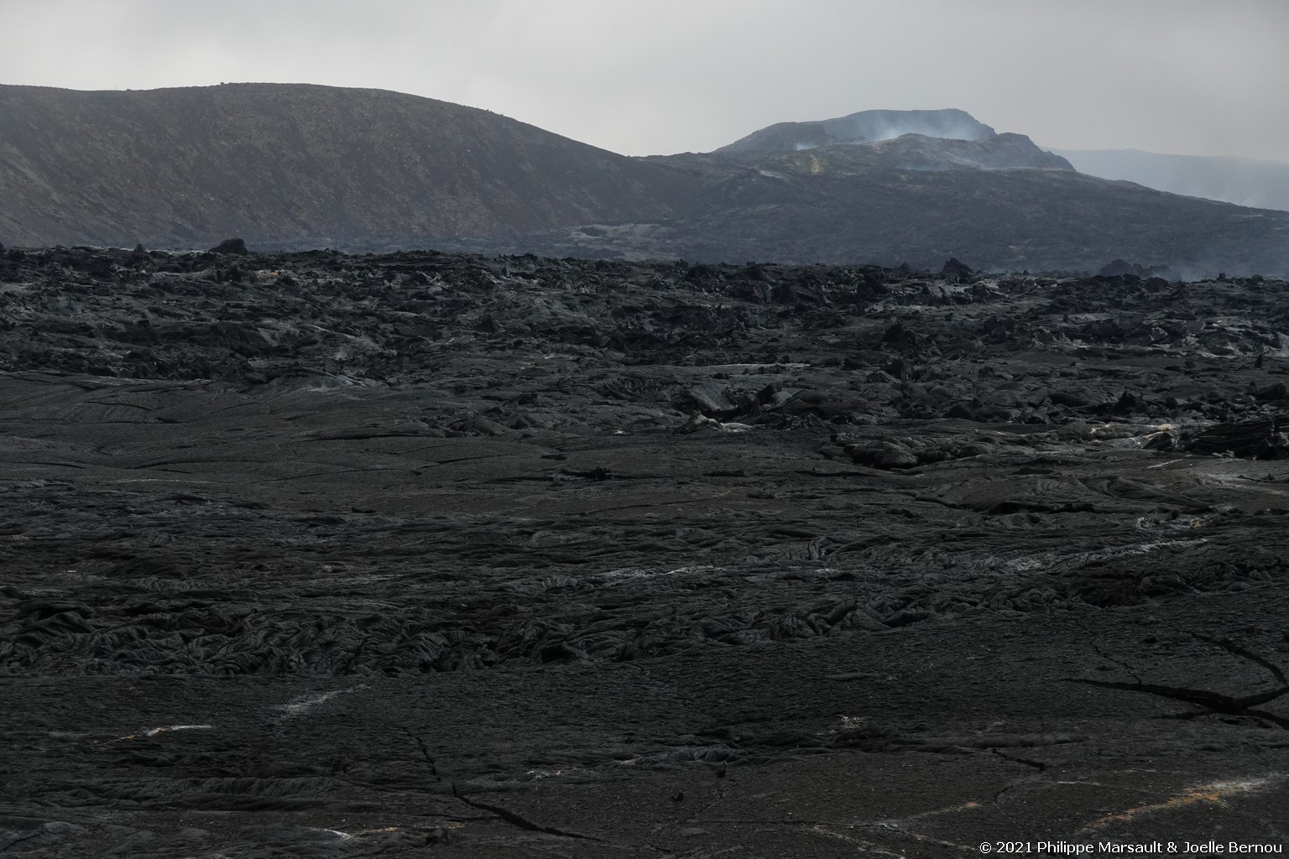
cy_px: 430
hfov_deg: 22.9
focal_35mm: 89
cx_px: 644
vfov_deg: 15.4
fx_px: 3186
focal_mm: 32.7
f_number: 6.3
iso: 800
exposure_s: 1/1000
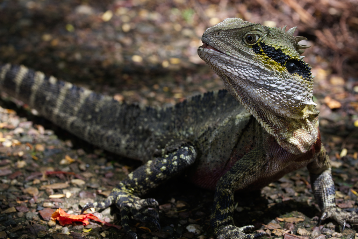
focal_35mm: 210
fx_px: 2088
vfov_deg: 6.5
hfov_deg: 9.8
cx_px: 179
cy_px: 120
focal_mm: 140
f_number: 8
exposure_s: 1/240
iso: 800
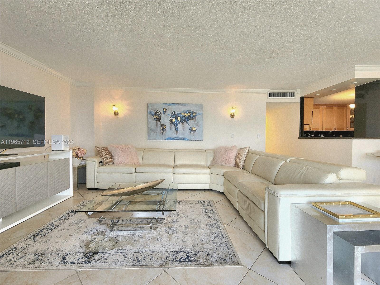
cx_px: 190
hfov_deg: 106.2
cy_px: 142
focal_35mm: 13
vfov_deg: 89.9
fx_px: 143
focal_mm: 2.2
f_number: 2.2
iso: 50
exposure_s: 1/60.2
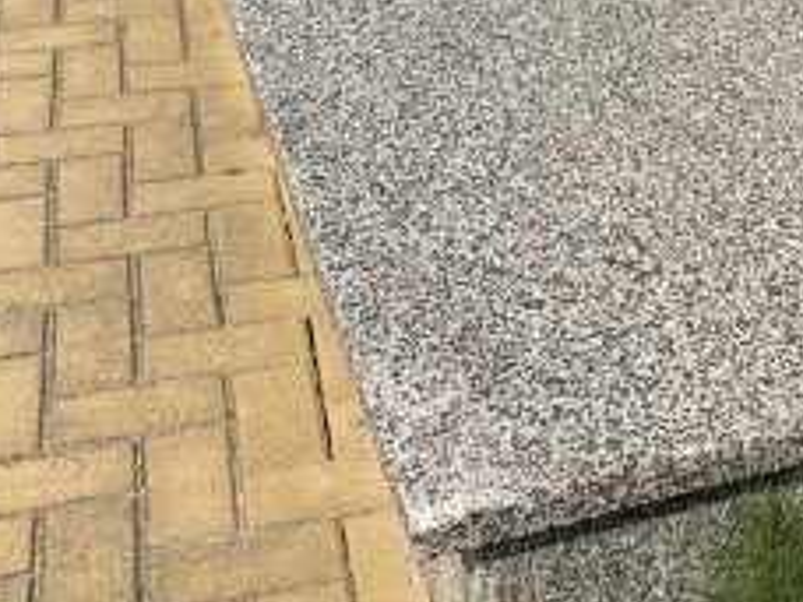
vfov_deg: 19.0
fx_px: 1693
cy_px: -127
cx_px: 884
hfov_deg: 24.8
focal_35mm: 73
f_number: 1.8
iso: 25
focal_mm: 4.25
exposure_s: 1/3086
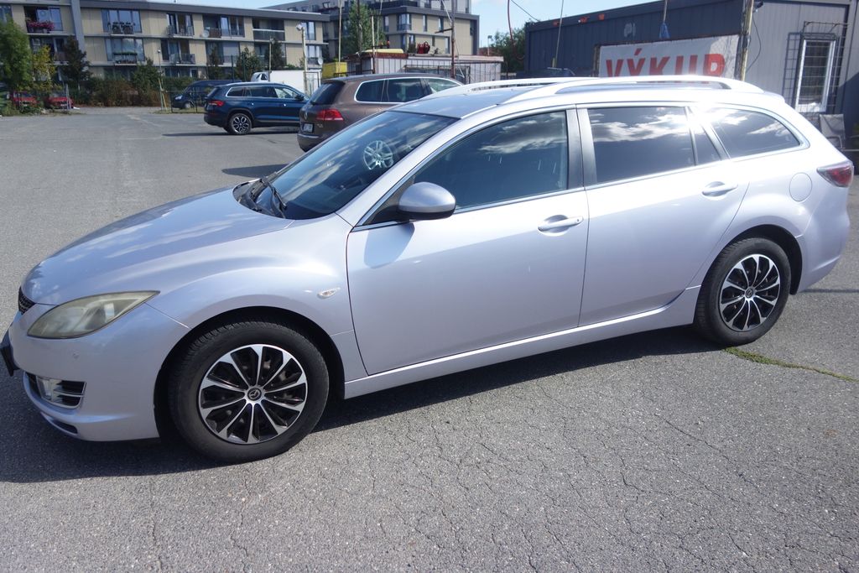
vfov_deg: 46.4
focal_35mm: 28
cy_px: 286
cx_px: 430
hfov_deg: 65.5
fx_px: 668
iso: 125
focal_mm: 10.4
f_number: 2.2
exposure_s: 1/1600
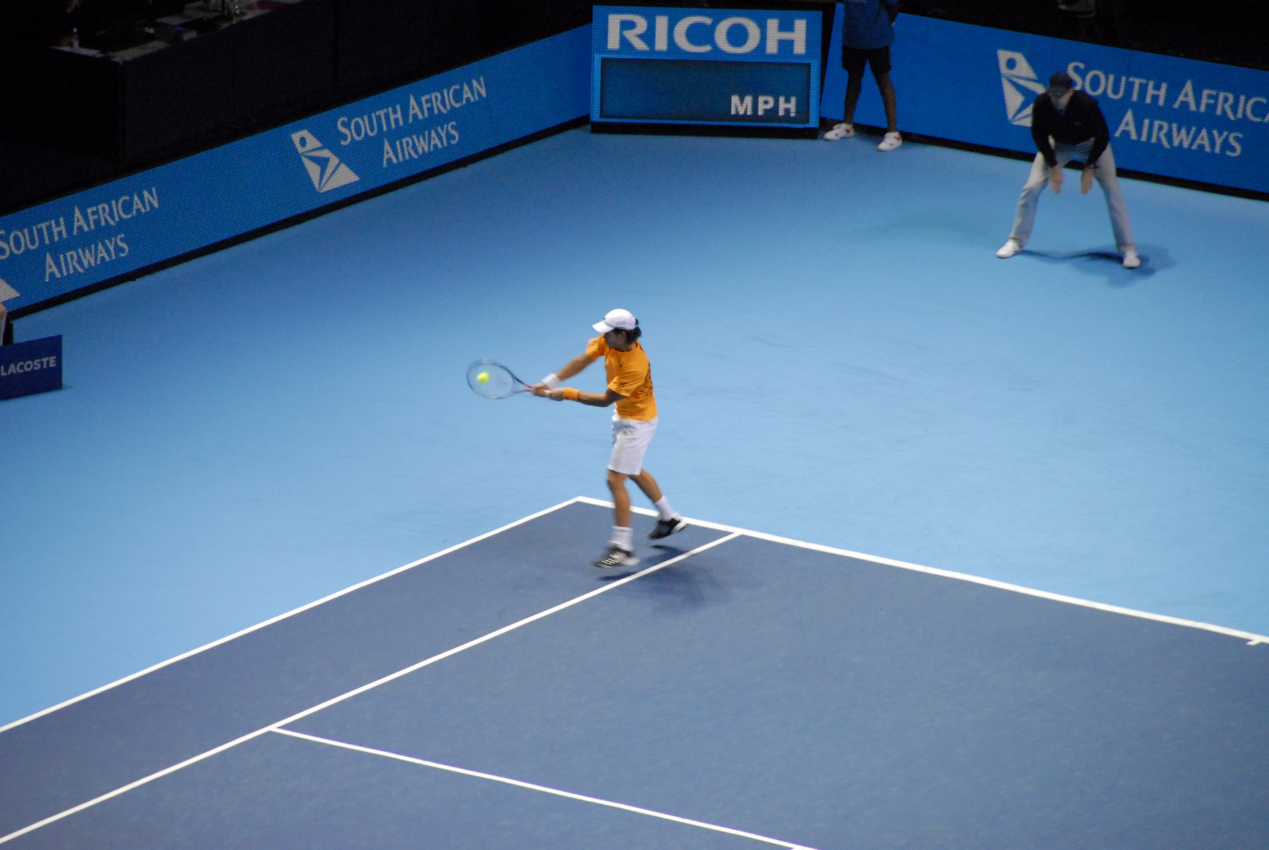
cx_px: 634
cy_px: 425
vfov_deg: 4.6
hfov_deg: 6.9
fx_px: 10588
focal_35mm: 300
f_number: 5.6
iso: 1000
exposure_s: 1/90
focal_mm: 200
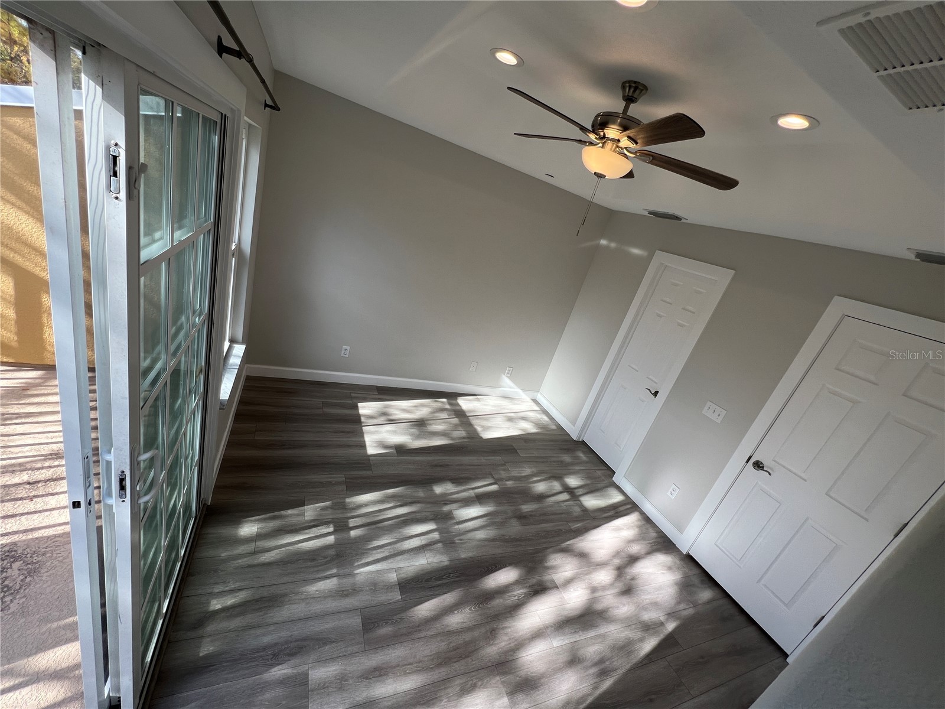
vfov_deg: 89.9
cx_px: 472
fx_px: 355
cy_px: 354
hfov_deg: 106.2
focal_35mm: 13
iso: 32
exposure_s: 1/218
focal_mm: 1.57
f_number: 1.8
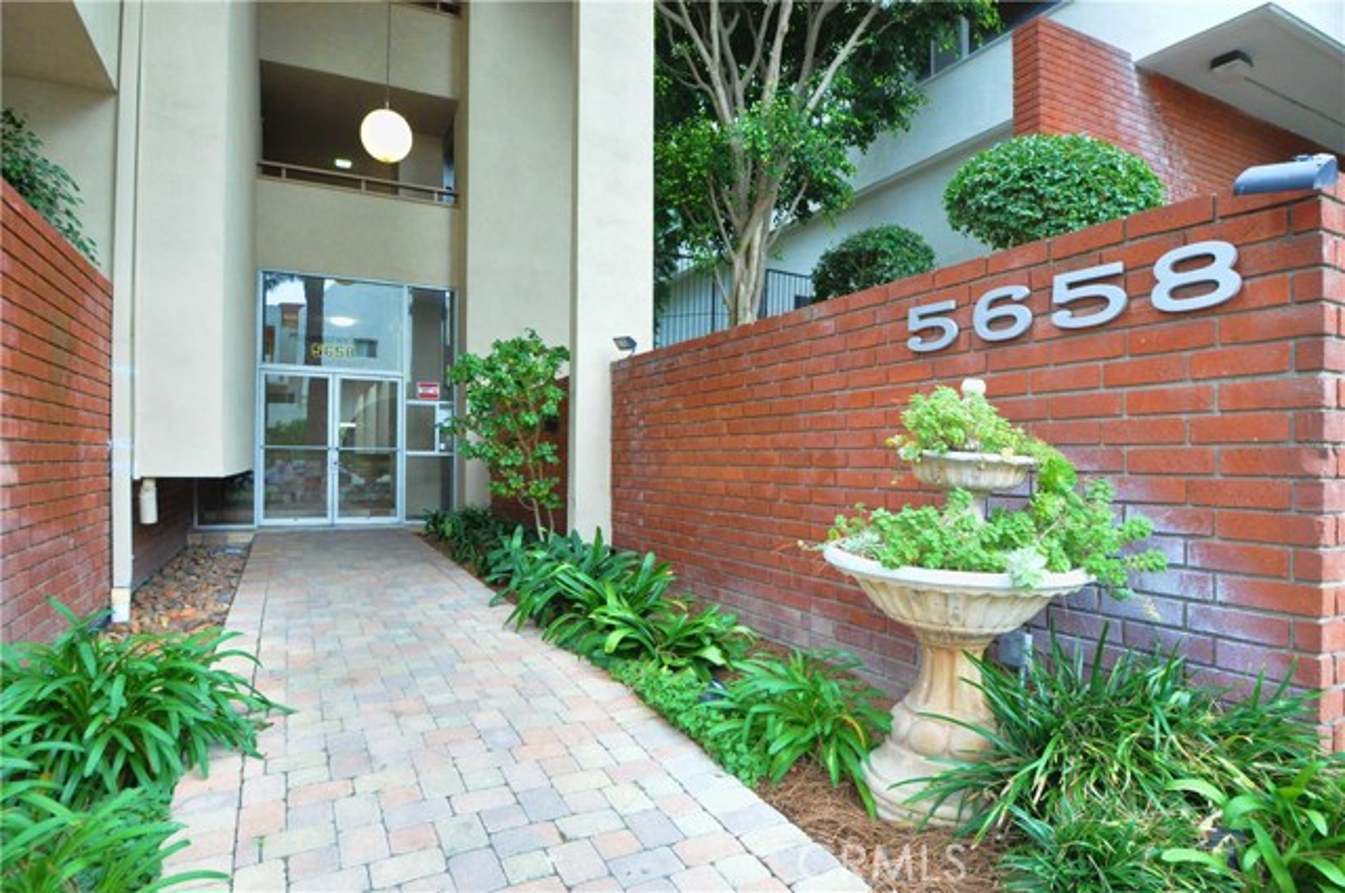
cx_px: 672
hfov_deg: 85.5
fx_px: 728
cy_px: 446
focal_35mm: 20
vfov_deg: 63.1
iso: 2000
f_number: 8
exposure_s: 1/100
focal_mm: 13
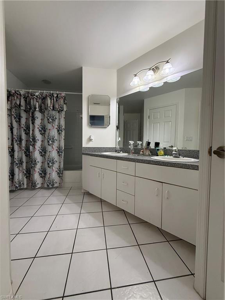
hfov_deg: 85.7
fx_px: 121
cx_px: 112
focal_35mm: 14
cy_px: 150
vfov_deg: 102.1
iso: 320
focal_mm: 2.22
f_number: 2.2
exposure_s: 1/120
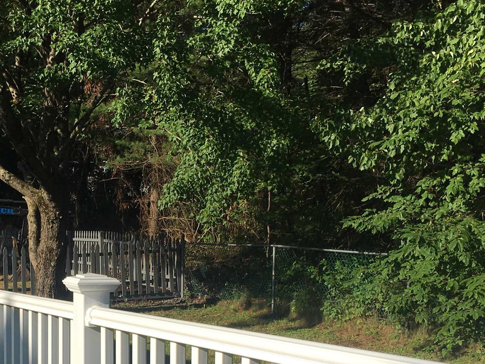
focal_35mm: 64
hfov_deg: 29.4
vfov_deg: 22.4
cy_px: 321
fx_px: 897
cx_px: 76
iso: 25
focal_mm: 4.15
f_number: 2.2
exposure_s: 1/1637
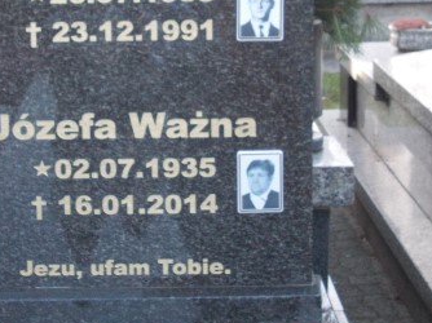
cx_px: 120
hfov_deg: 17.1
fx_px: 1434
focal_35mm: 115
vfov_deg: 12.8
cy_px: 72
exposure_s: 1/60
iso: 125
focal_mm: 8.5
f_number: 4
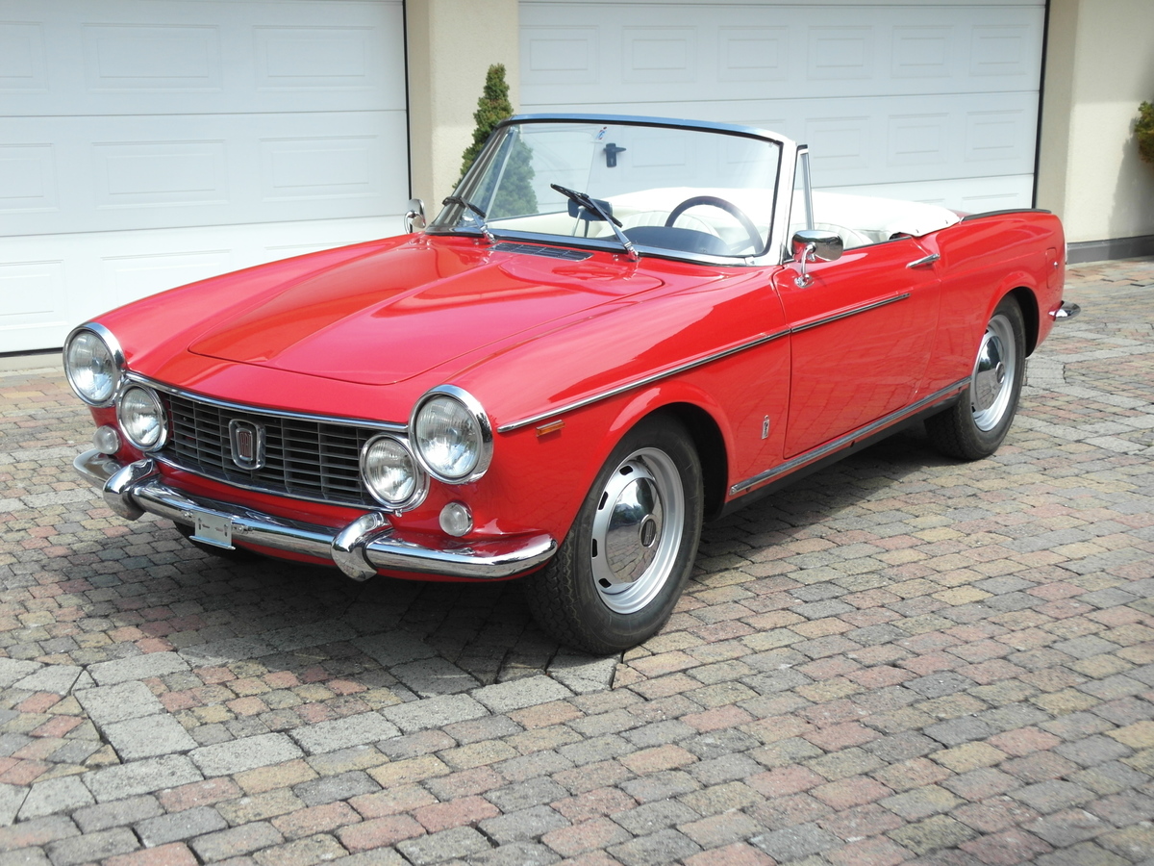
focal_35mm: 49
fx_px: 1634
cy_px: 433
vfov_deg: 29.7
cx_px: 577
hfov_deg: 38.9
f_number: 2.2
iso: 80
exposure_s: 1/1500
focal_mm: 10.6
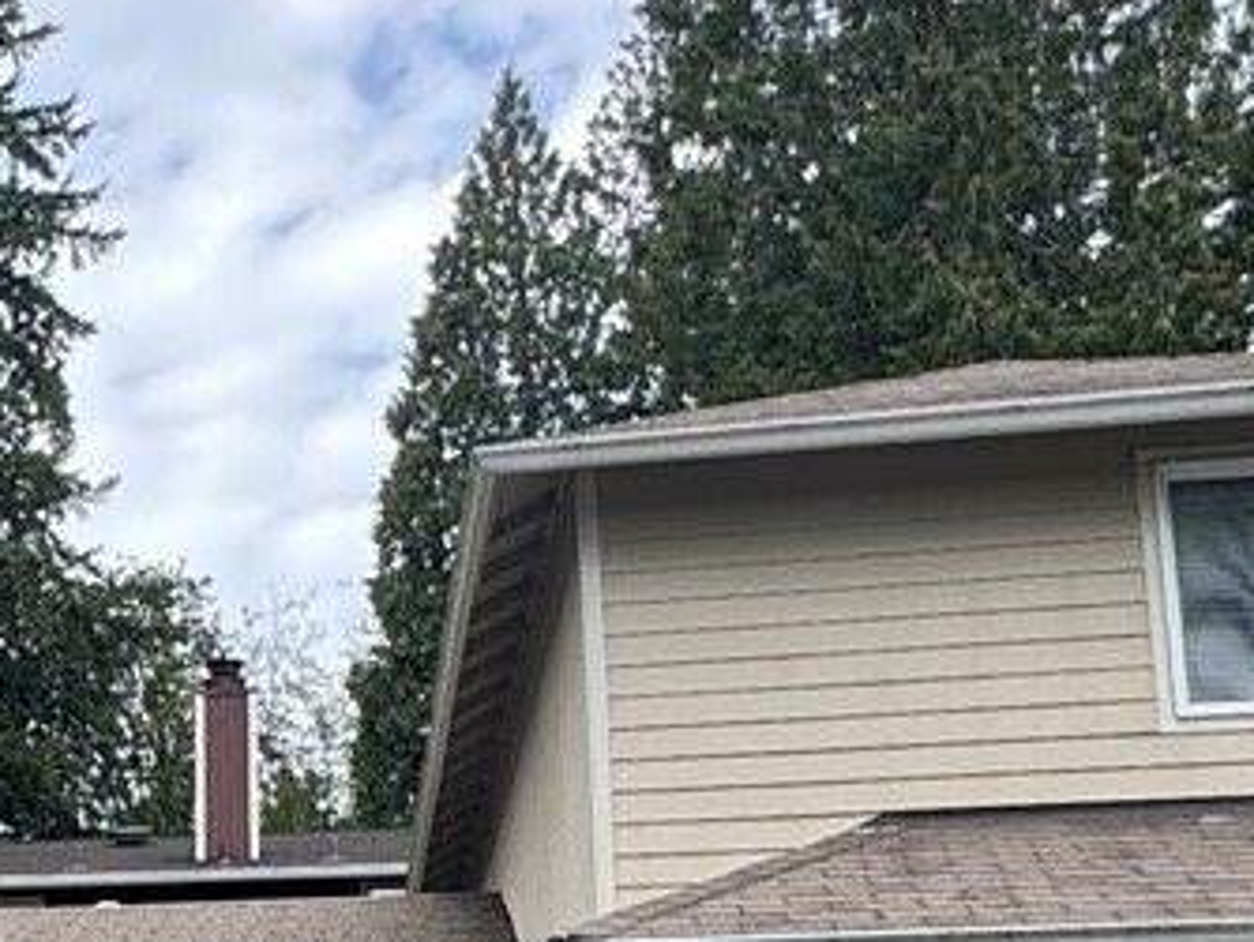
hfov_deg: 25.4
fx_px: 2429
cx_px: -323
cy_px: 1025
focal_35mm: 67
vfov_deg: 20.9
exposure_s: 1/357
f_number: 2.2
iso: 40
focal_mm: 2.22
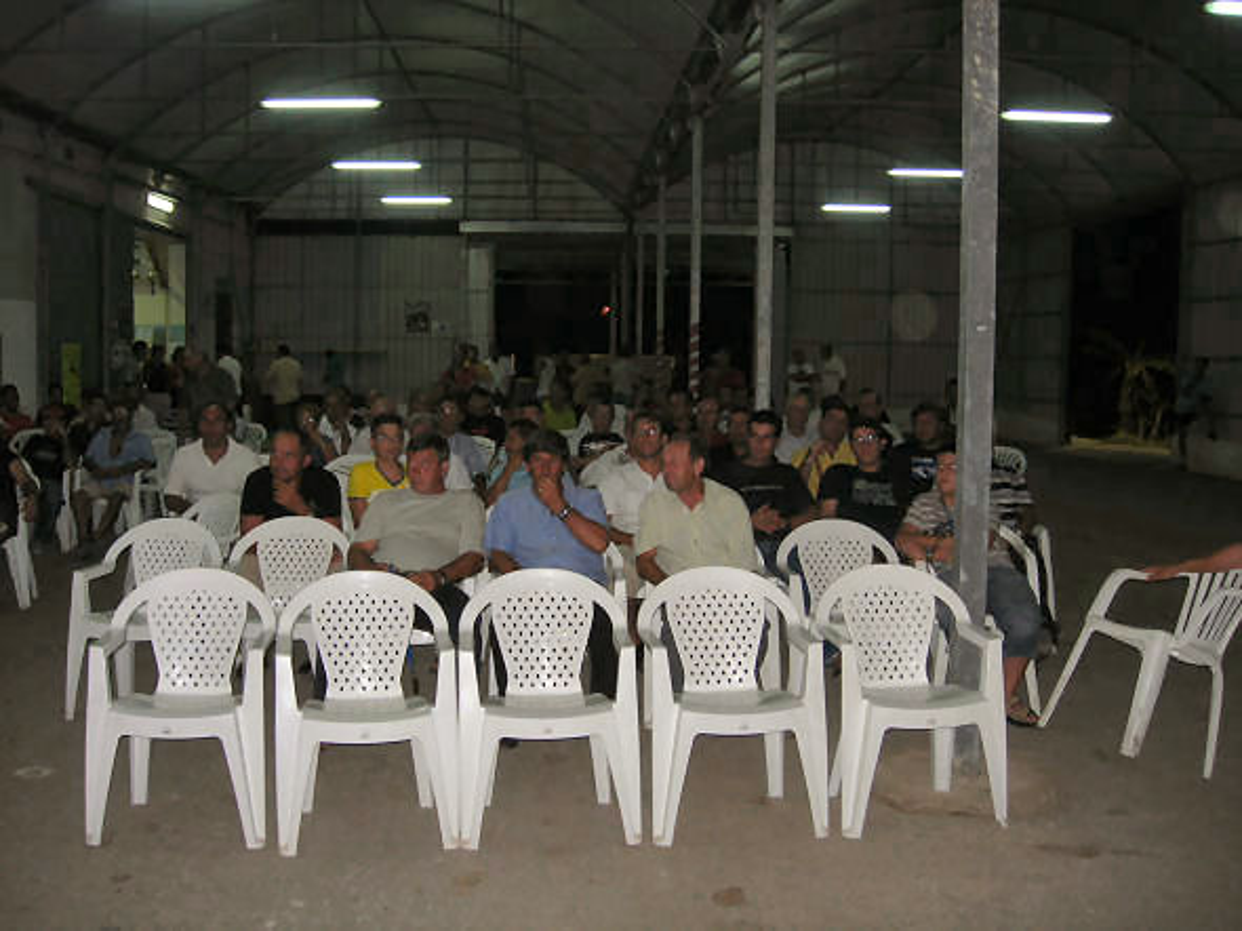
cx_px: 621
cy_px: 466
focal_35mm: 38
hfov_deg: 49.0
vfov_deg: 37.7
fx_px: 1363
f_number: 2.8
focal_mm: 7.8
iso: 73
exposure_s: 1/60.1
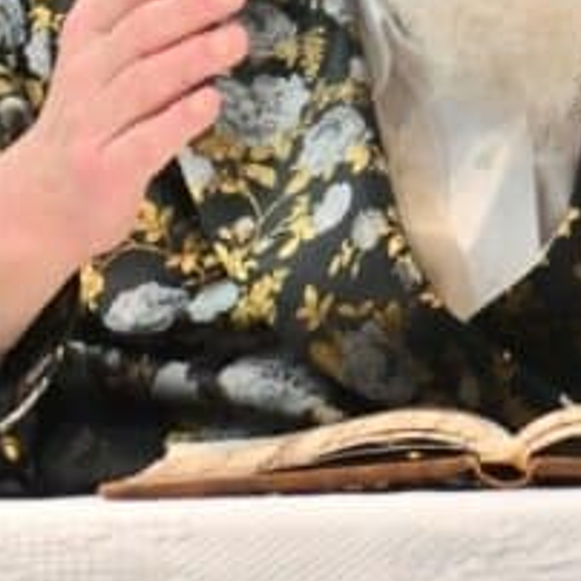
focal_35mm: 776
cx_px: 518
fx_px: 14736
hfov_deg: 2.3
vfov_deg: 2.3
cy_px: -498
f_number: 4
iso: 1600
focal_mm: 120
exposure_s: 1/320
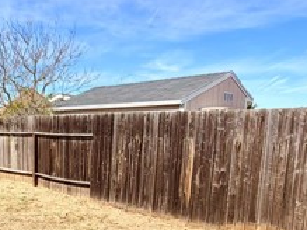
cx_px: 67
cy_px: 175
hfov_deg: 43.9
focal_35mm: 41
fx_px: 363
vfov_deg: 34.3
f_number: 2.2
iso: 20
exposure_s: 1/799
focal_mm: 2.22
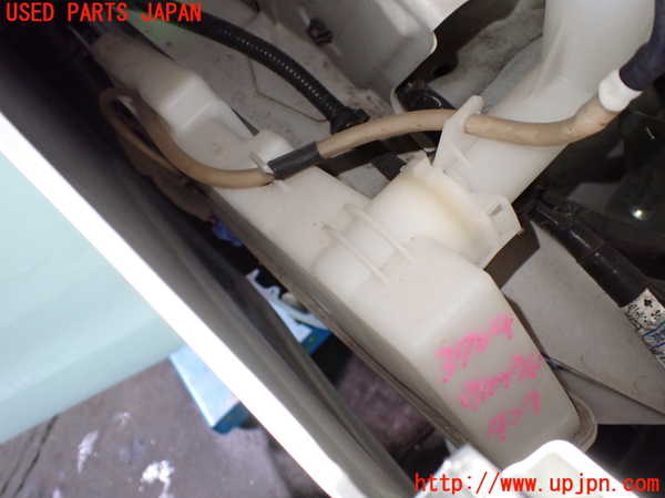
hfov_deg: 60.0
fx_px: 576
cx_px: 332
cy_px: 249
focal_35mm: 30
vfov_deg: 46.8
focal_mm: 5.4
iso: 800
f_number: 2.3
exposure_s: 1/125
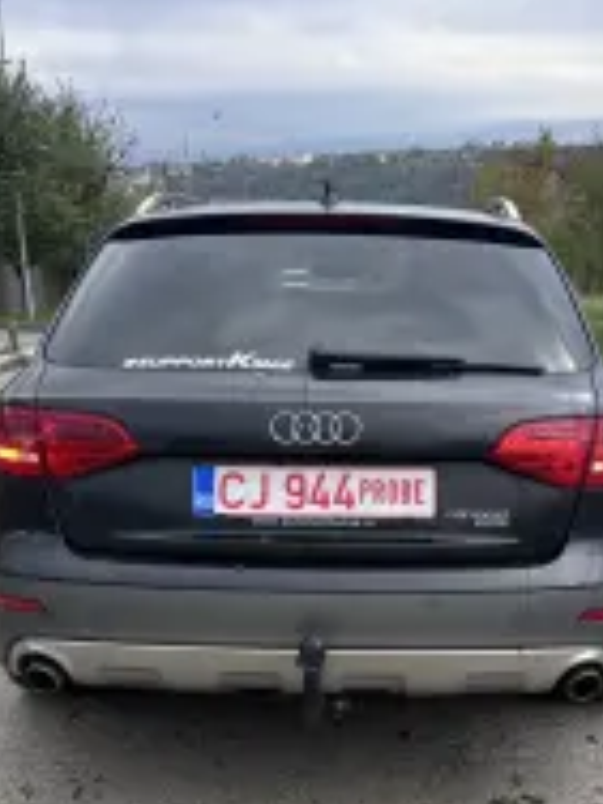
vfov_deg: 40.9
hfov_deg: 31.5
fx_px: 1068
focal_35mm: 46
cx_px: 346
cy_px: 505
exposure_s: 1/918
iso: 80
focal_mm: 6.86
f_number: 1.78
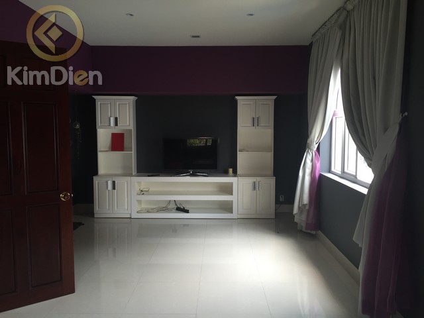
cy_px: 159
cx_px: 212
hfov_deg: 61.7
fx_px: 355
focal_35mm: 29
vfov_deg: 48.2
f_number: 2.2
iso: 40
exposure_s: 1/50
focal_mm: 4.15
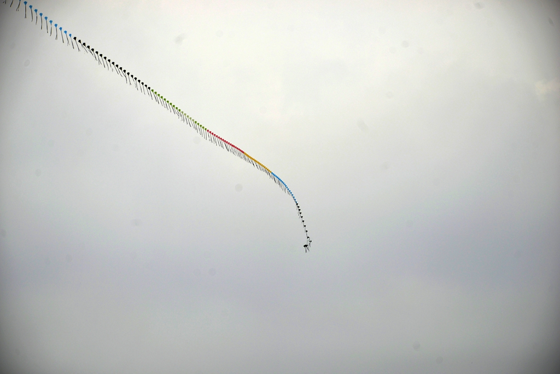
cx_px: 280
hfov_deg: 13.7
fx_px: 2334
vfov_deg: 9.2
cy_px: 187
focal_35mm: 150
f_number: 5
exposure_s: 1/2500
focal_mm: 150
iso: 200
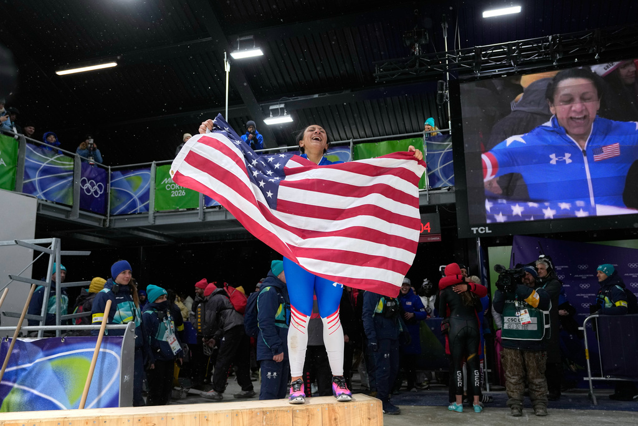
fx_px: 549
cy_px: 213
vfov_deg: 42.3
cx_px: 319
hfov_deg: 60.3
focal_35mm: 31
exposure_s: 1/800
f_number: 3.5
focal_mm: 31
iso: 640
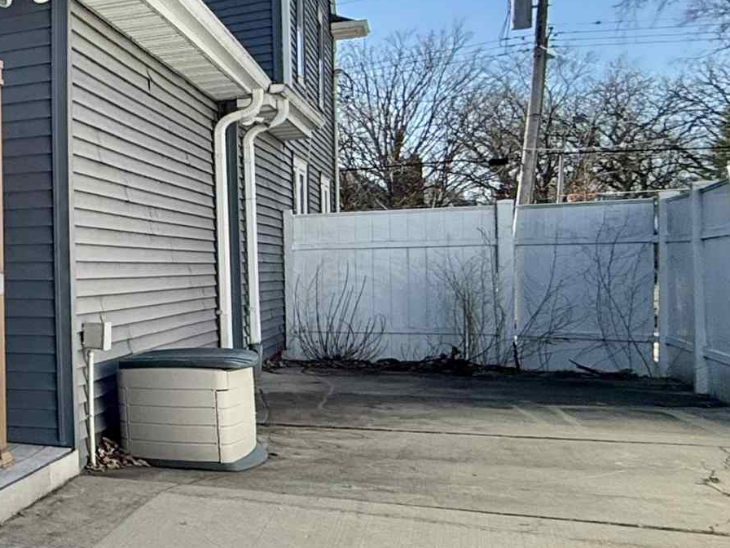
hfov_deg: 25.0
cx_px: -467
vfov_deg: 30.2
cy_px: 243
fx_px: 1012
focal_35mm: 48
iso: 64
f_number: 2.2
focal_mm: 2.22
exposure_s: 1/1848
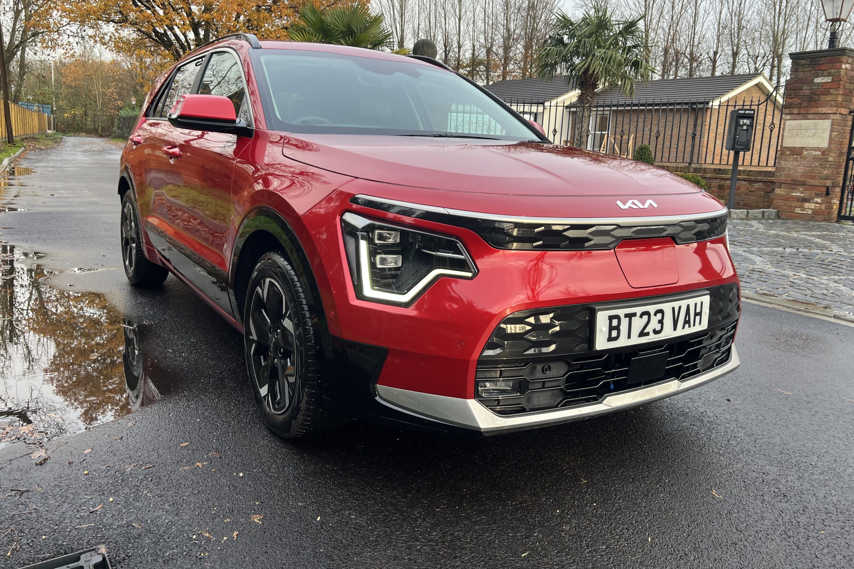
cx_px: 442
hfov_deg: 65.5
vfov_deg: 46.4
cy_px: 269
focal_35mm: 28
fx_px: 664
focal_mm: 5.7
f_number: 1.5
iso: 32
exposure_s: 1/119
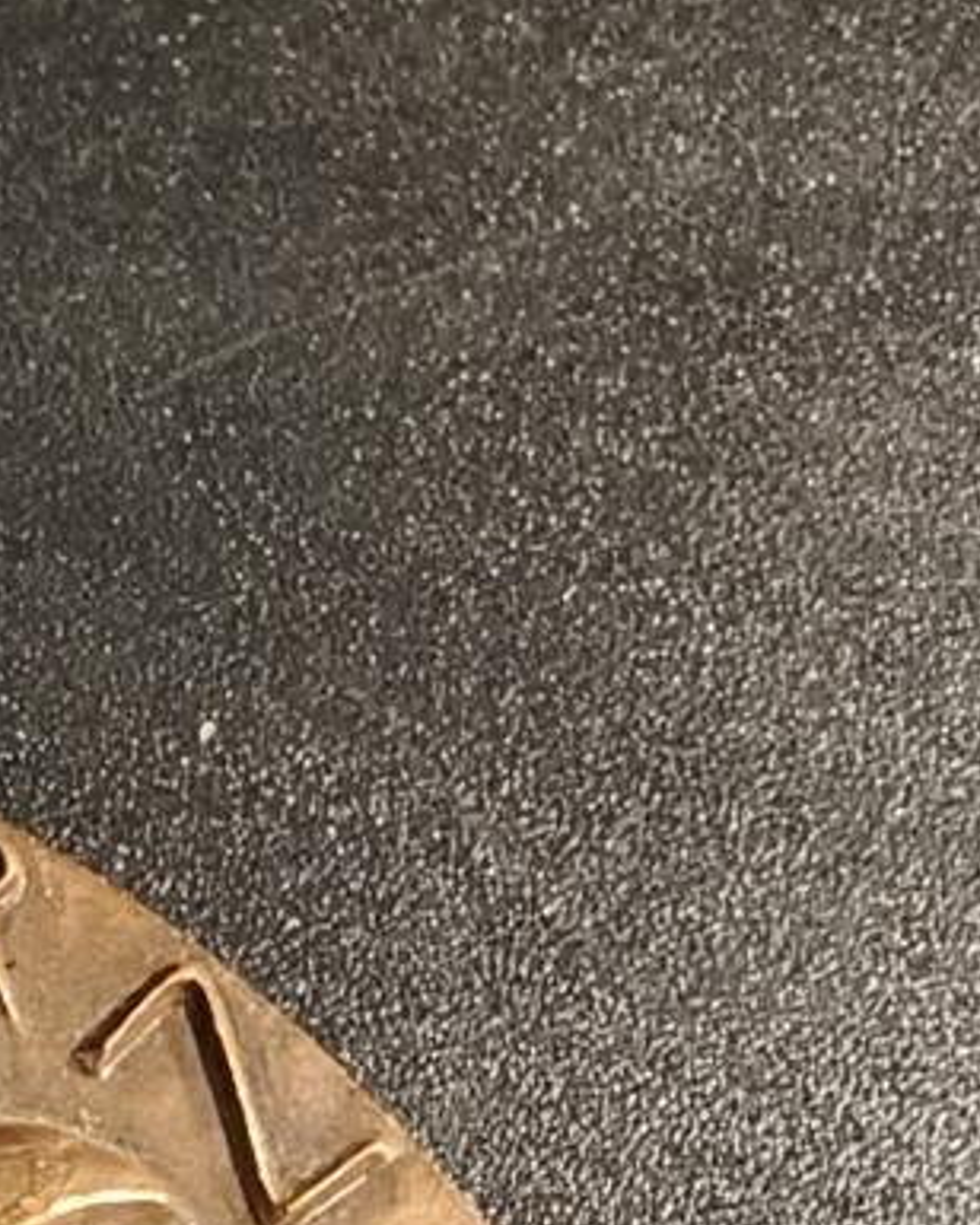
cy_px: 2631
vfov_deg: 14.4
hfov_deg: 13.5
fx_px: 3807
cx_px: -636
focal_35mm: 105
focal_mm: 2.32
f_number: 2
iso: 125
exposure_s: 1/100
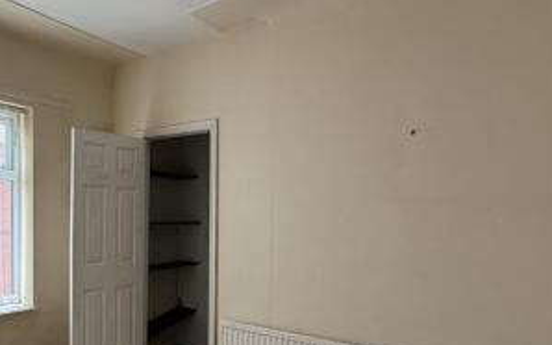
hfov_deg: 61.8
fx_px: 436
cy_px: 242
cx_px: 153
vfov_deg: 42.3
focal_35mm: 29
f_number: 2.2
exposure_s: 1/99
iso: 320
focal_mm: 2.22
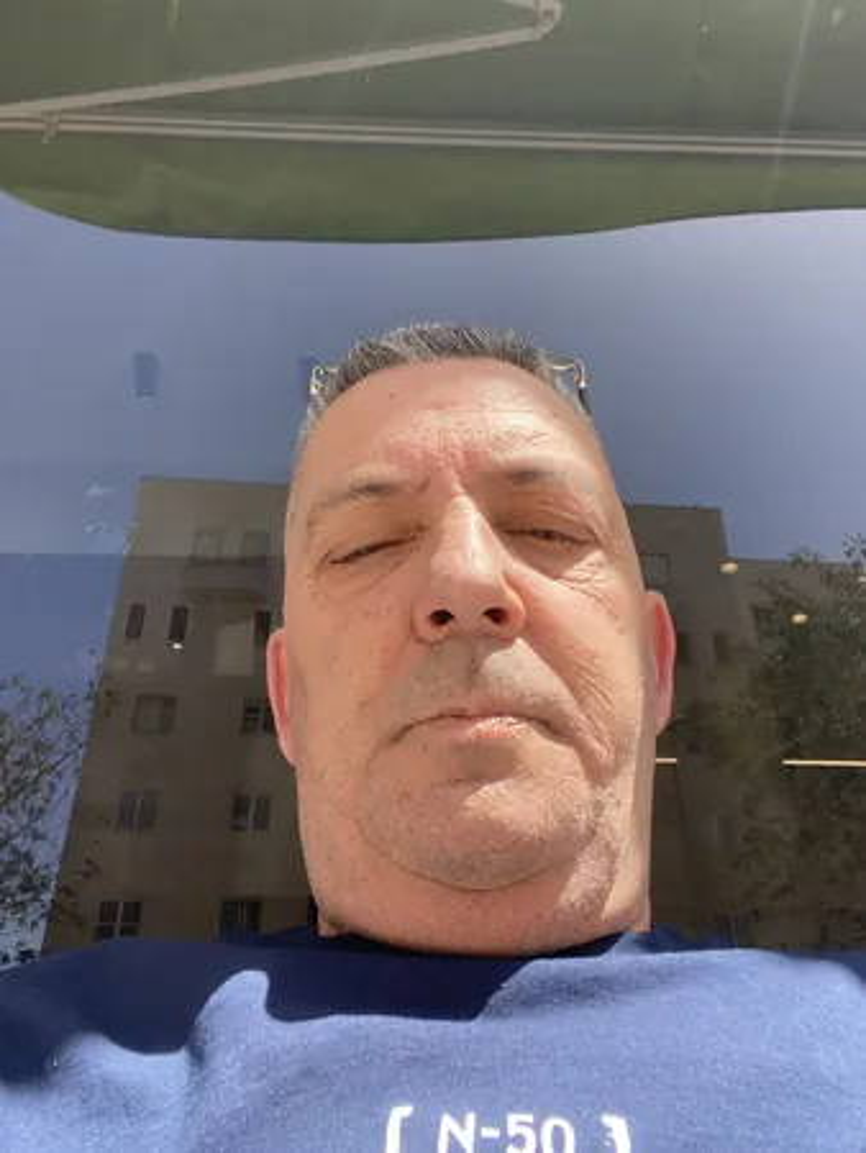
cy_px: 576
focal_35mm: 30
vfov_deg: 59.9
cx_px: 433
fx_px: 1000
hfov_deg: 46.8
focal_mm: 2.71
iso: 25
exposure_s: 1/304
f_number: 2.2
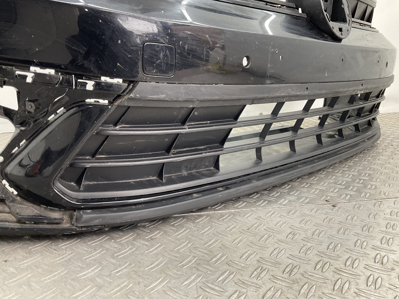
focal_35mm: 29
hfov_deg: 61.7
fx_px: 334
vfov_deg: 48.2
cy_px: 150
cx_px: 200
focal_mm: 3
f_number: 1.8
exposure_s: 1/60
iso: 50
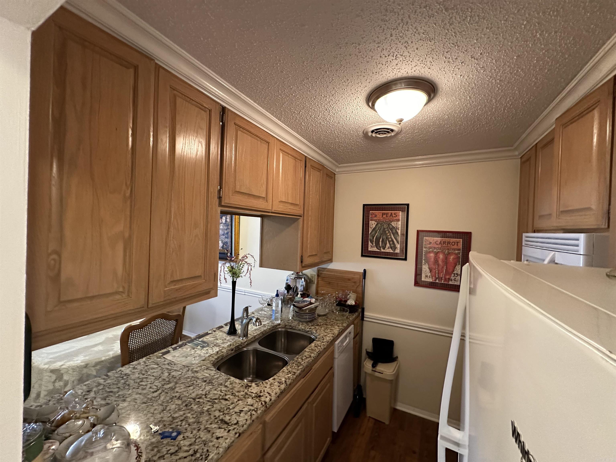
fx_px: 249
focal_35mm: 14
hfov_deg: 102.1
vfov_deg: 85.7
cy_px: 231
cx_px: 308
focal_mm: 2.22
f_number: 2.2
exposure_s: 1/60
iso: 500
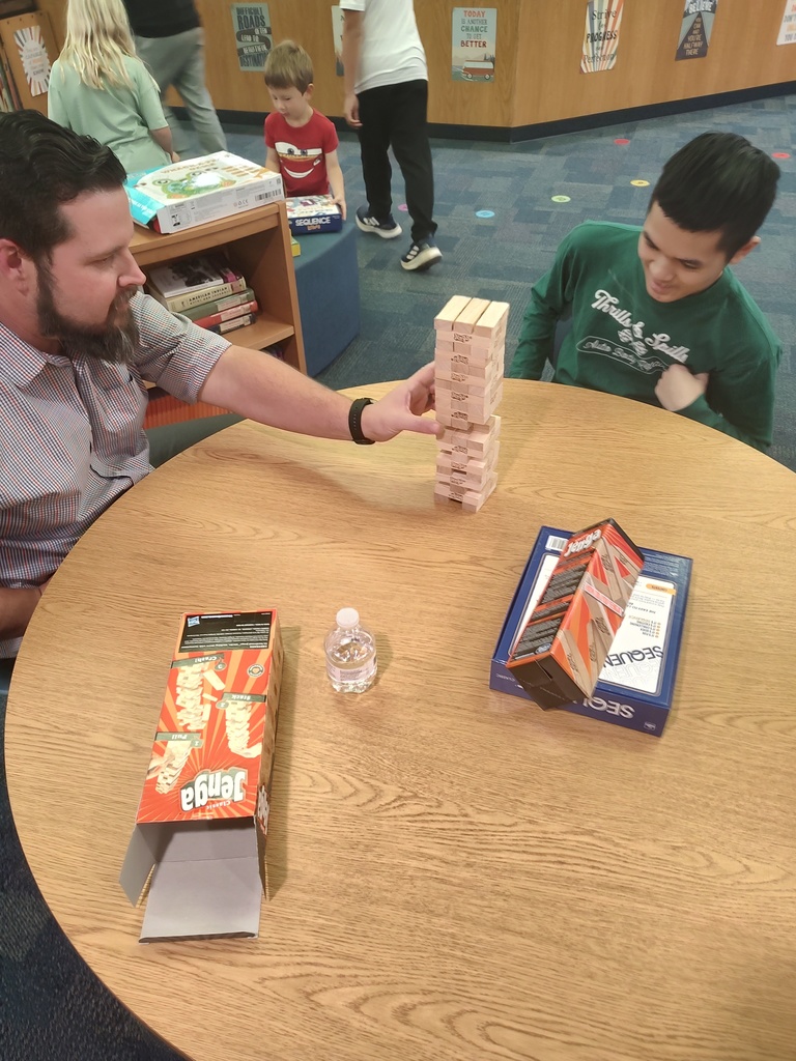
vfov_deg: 71.6
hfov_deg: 56.8
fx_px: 736
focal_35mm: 24
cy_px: 530
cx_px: 398
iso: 1525
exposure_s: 1/40
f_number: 1.9
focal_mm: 5.88
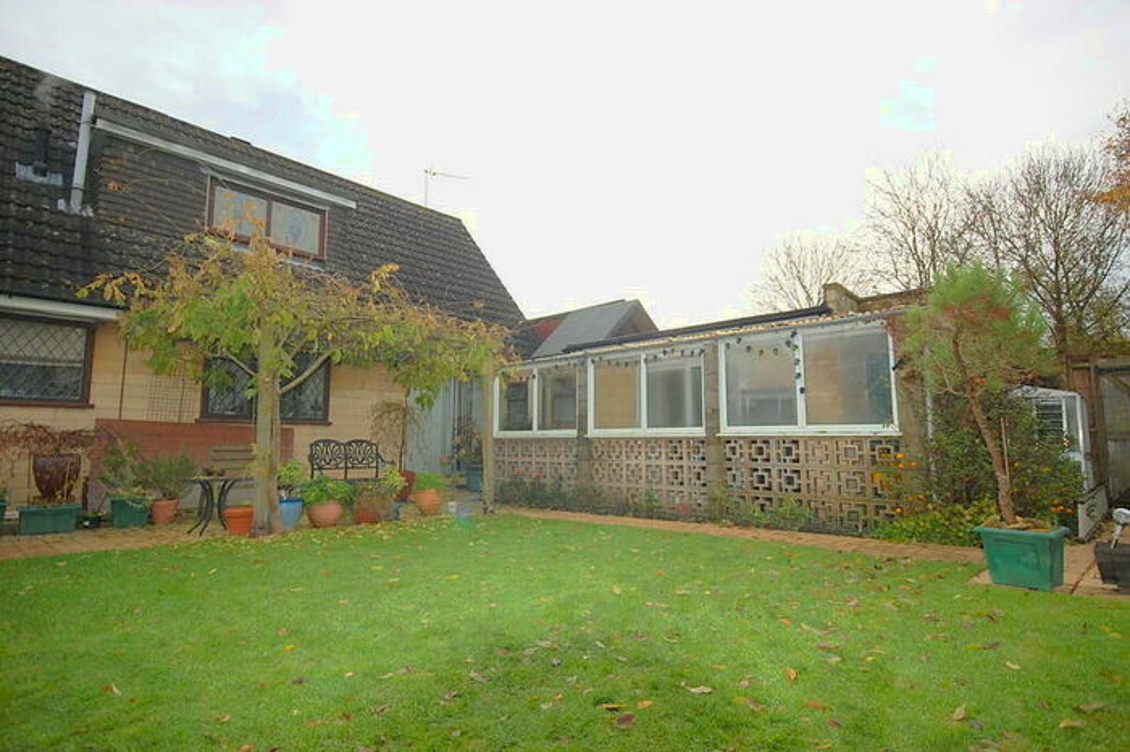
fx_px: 565
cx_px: 565
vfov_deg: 67.3
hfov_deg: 90.0
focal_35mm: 18
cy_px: 376
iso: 220
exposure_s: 1/500
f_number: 5.6
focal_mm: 12
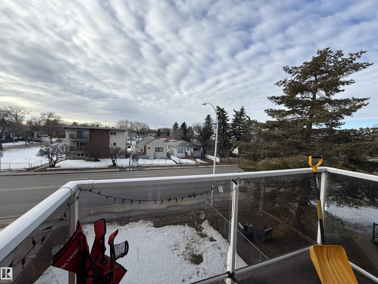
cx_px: 189
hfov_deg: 102.1
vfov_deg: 85.7
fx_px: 153
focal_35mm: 14
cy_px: 142
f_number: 2.2
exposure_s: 1/1235
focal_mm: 2.22
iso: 50
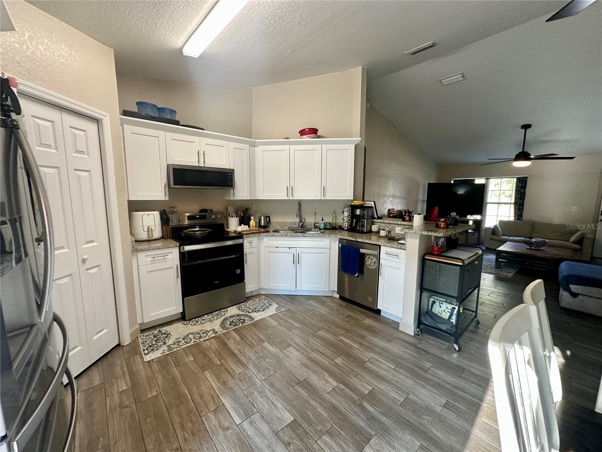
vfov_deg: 85.7
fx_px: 243
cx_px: 301
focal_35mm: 14
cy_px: 226
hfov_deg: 102.1
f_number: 2.2
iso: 200
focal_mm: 2.22
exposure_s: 1/60
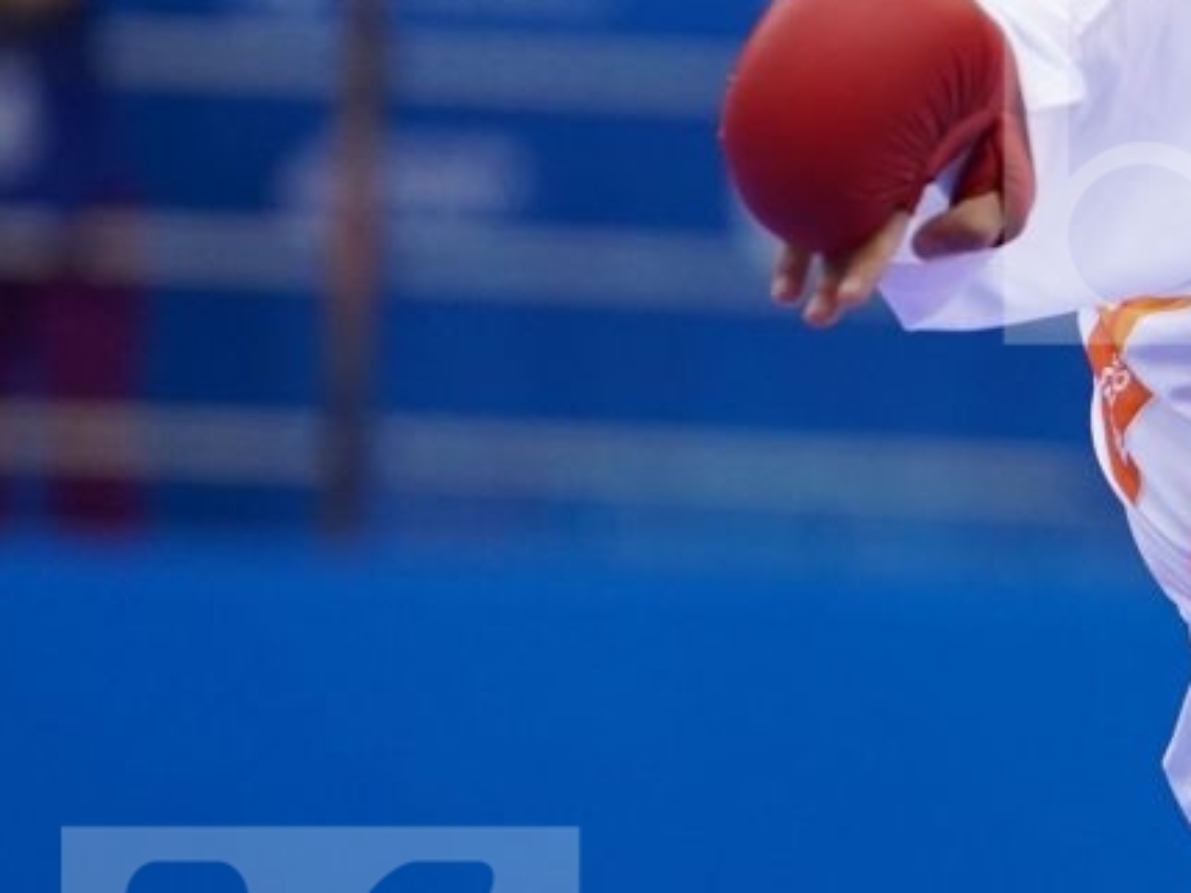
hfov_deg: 2.4
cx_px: 2207
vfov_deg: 1.8
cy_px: 92
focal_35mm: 809
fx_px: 27834
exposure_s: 1/800
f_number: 2.8
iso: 1000
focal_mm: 200
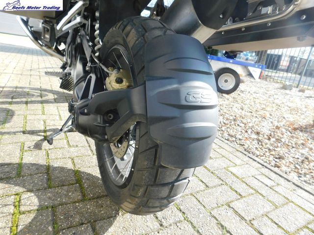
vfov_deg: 58.9
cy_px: 118
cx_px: 157
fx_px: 209
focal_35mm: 23
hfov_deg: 73.9
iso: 125
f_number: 3
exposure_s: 1/320
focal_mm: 4
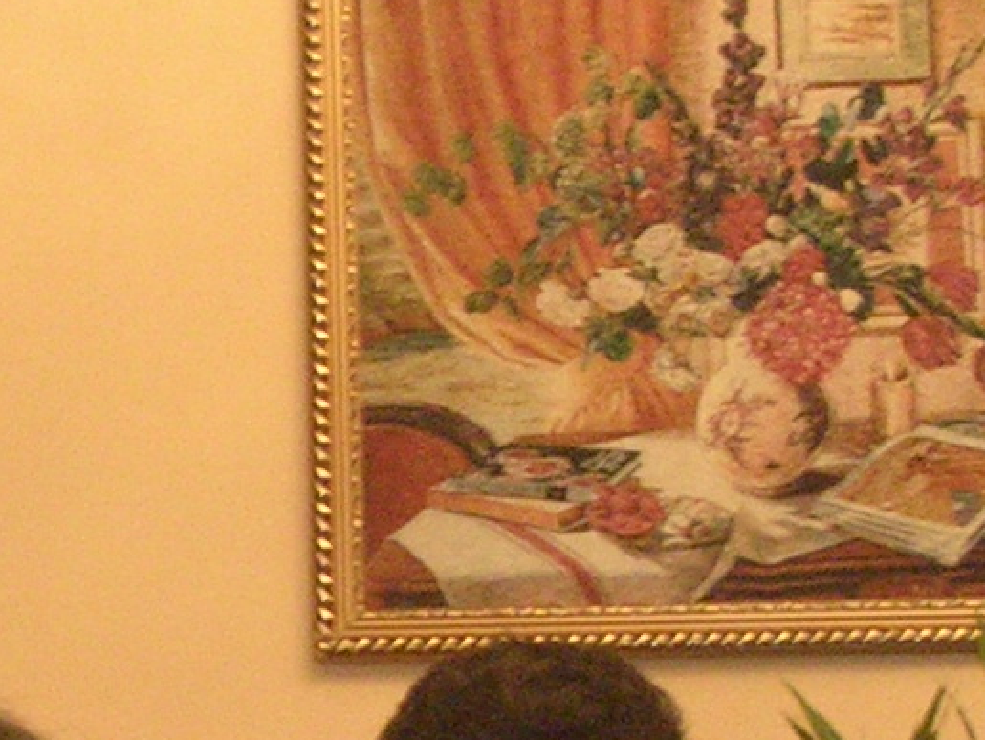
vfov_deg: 9.8
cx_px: 23
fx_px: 4300
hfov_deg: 12.9
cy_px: 570
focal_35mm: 151
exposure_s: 1/28.5
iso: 195
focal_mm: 5.8
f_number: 2.8
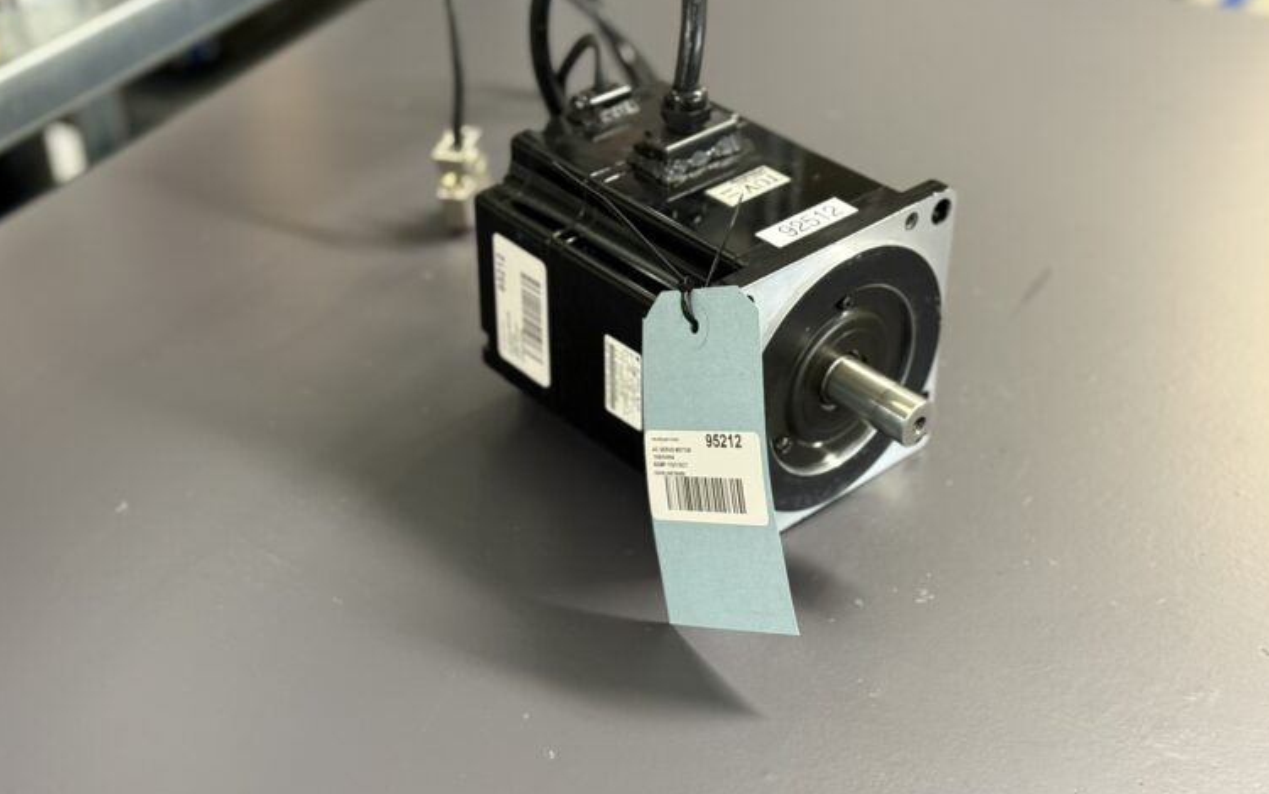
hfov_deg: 38.9
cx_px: 642
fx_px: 1799
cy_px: 394
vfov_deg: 24.9
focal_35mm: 52
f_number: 1.78
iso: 320
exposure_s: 1/33
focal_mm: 6.76
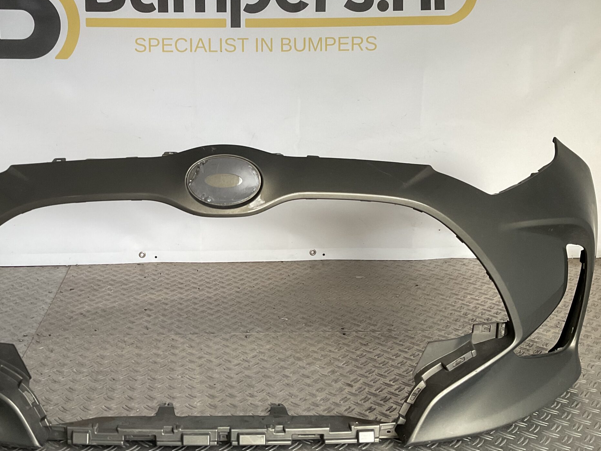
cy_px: 203
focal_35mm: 40
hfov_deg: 46.4
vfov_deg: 35.9
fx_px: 694
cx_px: 222
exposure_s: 1/100
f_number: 1.8
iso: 64
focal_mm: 3
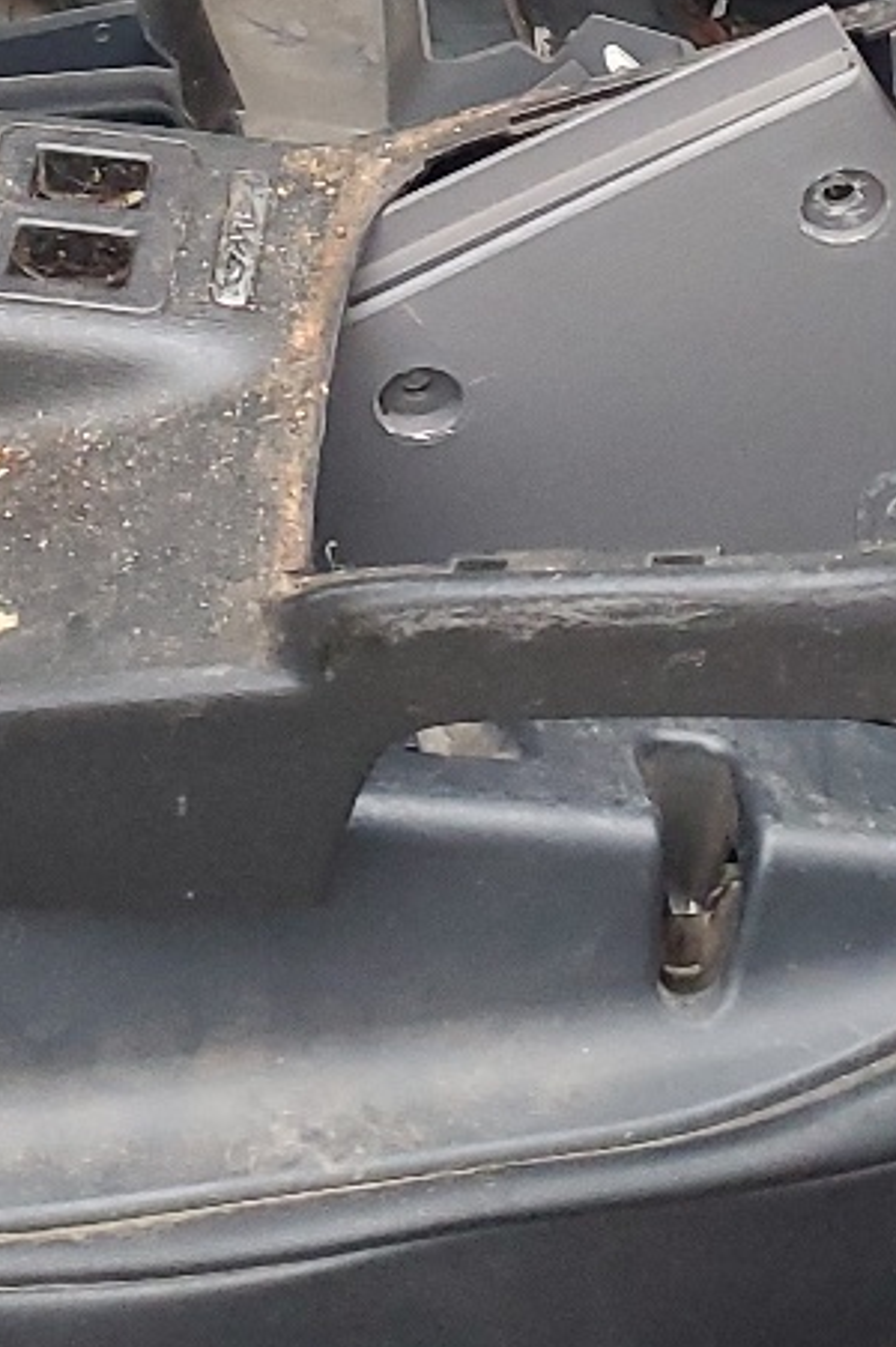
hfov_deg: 14.2
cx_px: 260
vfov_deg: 19.7
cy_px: -376
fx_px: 3589
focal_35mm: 96
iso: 267
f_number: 1.5
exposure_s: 1/60.2
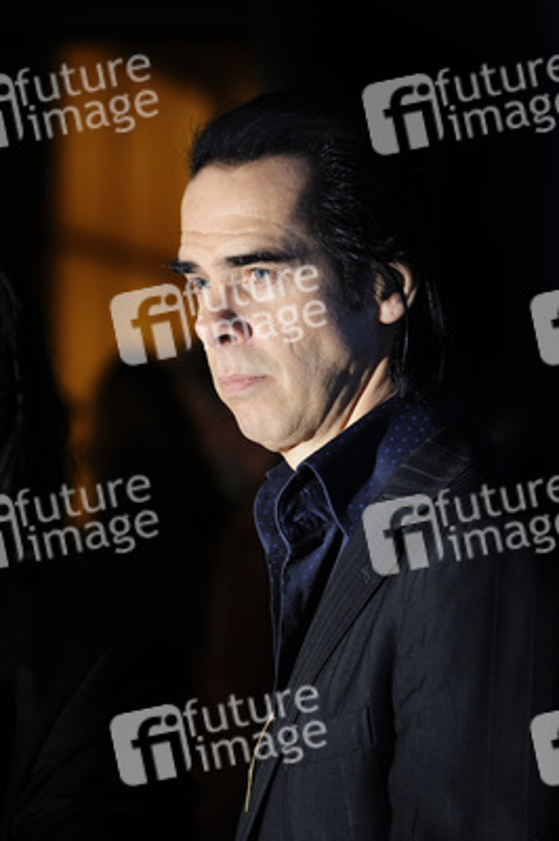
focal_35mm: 195
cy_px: 420
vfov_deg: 10.6
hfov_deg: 7.0
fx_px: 4549
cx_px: 280
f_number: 5
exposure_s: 1/200
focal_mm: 195
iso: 400
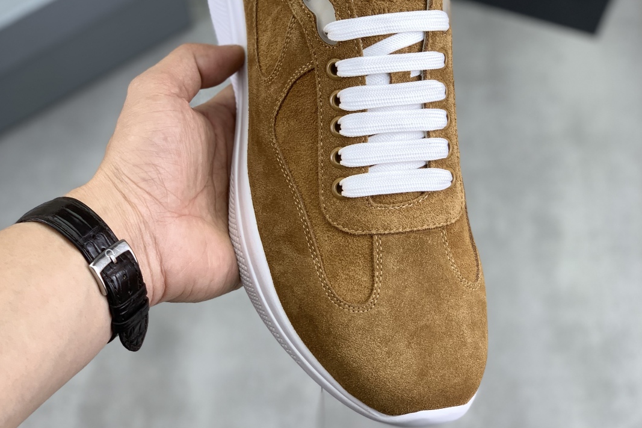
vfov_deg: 18.6
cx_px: 321
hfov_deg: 27.7
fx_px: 1302
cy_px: 147
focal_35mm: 73
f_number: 2.4
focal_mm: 6
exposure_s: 1/100
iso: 16
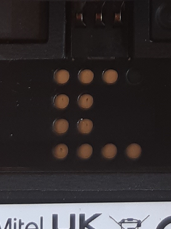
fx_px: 1067
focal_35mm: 162
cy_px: -96
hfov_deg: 9.0
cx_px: 224
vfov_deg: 11.8
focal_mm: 3.92
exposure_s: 1/121
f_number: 1.7
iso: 40
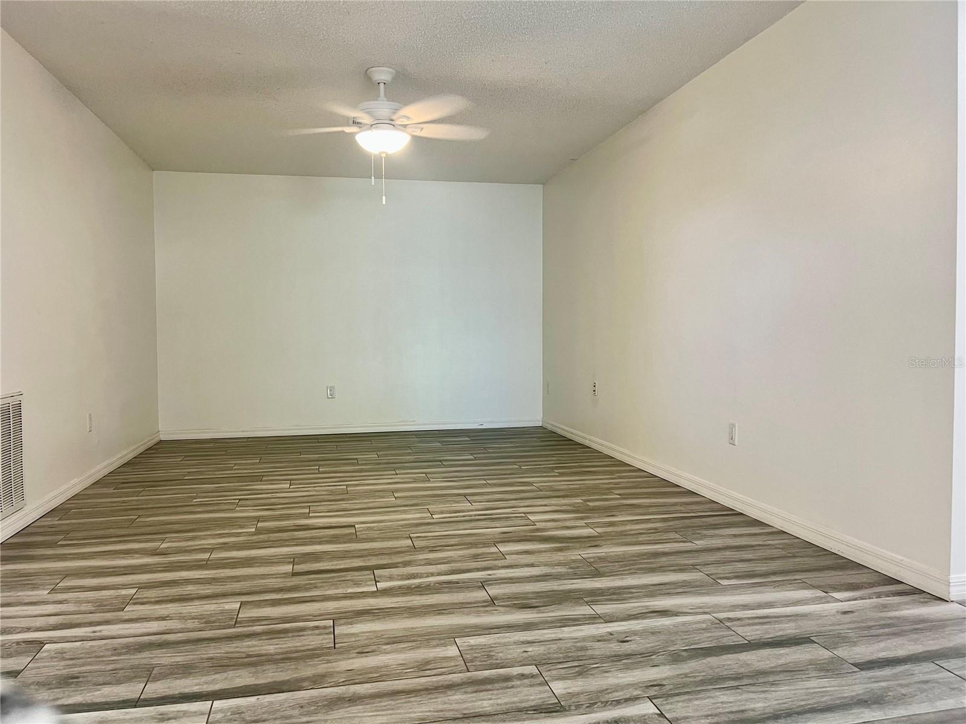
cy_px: 362
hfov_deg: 67.3
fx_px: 726
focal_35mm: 26
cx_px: 483
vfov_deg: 53.1
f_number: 1.6
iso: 125
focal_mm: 5.1
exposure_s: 1/60
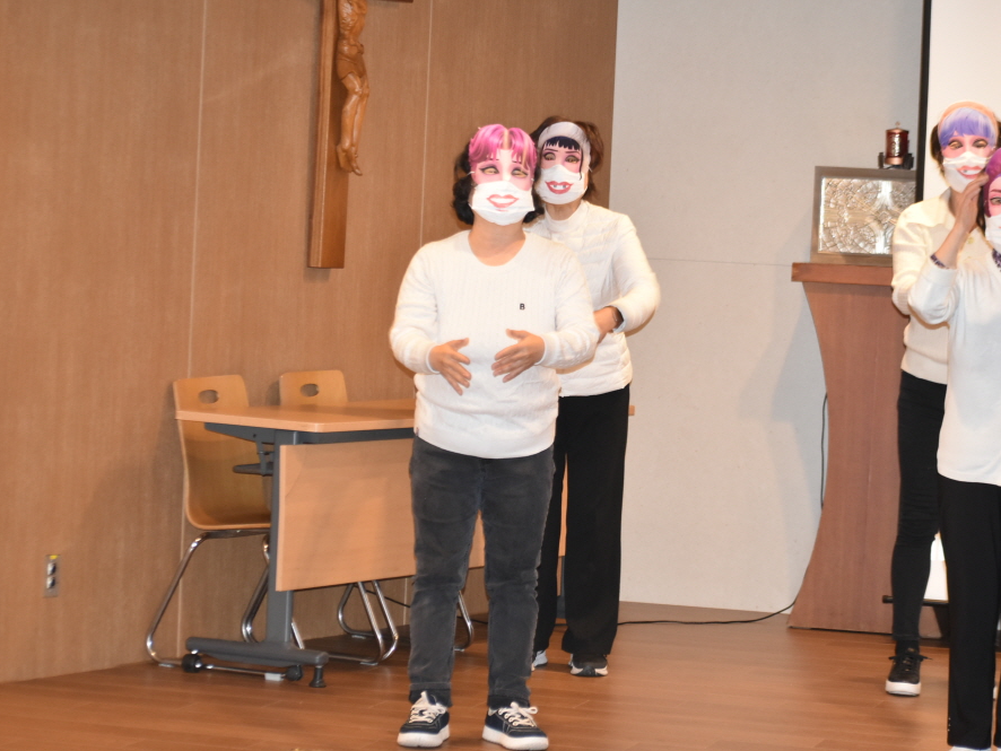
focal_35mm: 114
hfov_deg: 17.3
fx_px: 3297
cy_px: 376
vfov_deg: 13.0
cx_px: 537
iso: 1250
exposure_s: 1/60
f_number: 4.5
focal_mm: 70
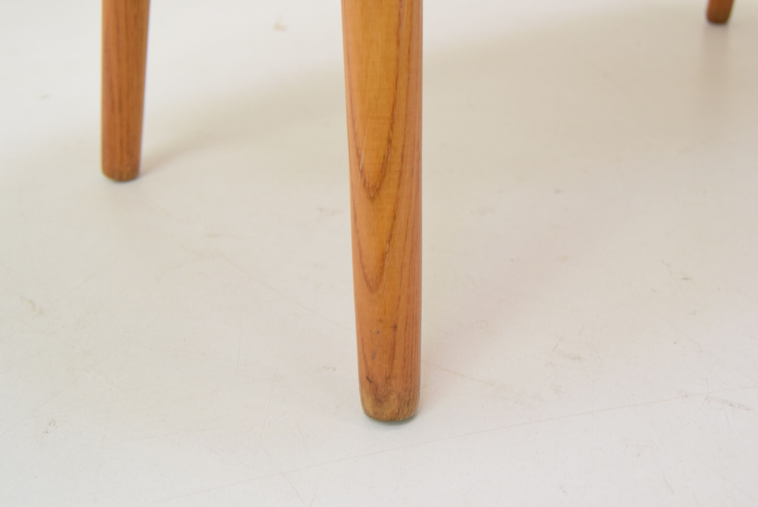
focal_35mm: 46
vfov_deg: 29.0
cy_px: 254
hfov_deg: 42.3
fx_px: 980
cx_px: 379
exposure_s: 1/200
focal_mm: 31
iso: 1600
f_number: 7.1
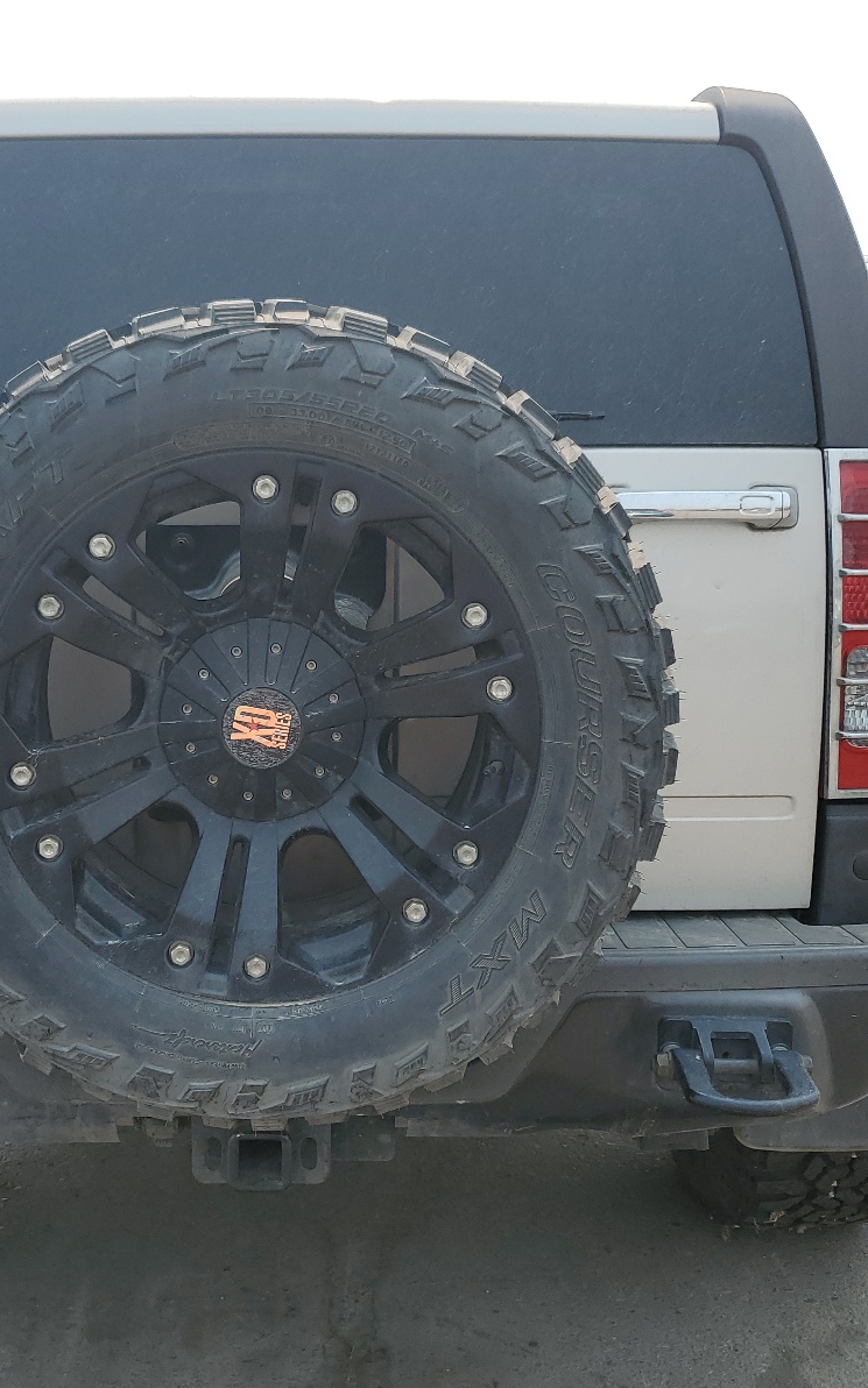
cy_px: 691
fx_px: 1400
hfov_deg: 34.1
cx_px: 294
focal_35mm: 37
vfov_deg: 52.7
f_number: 1.5
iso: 50
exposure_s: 1/2500
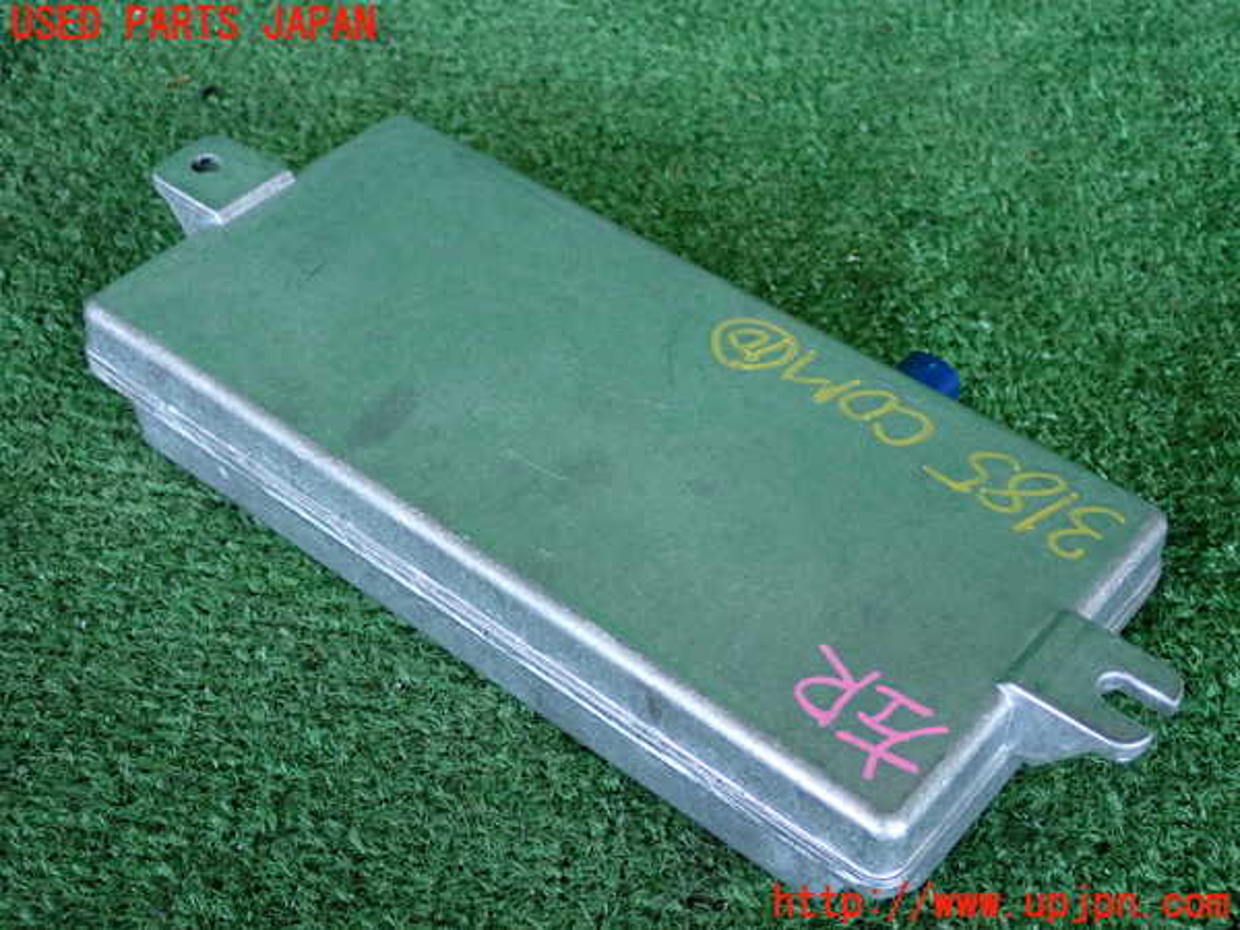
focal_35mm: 50
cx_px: 620
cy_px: 465
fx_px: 1791
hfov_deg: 38.2
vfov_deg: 29.1
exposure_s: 1/125
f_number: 3.2
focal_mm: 9.01
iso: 500
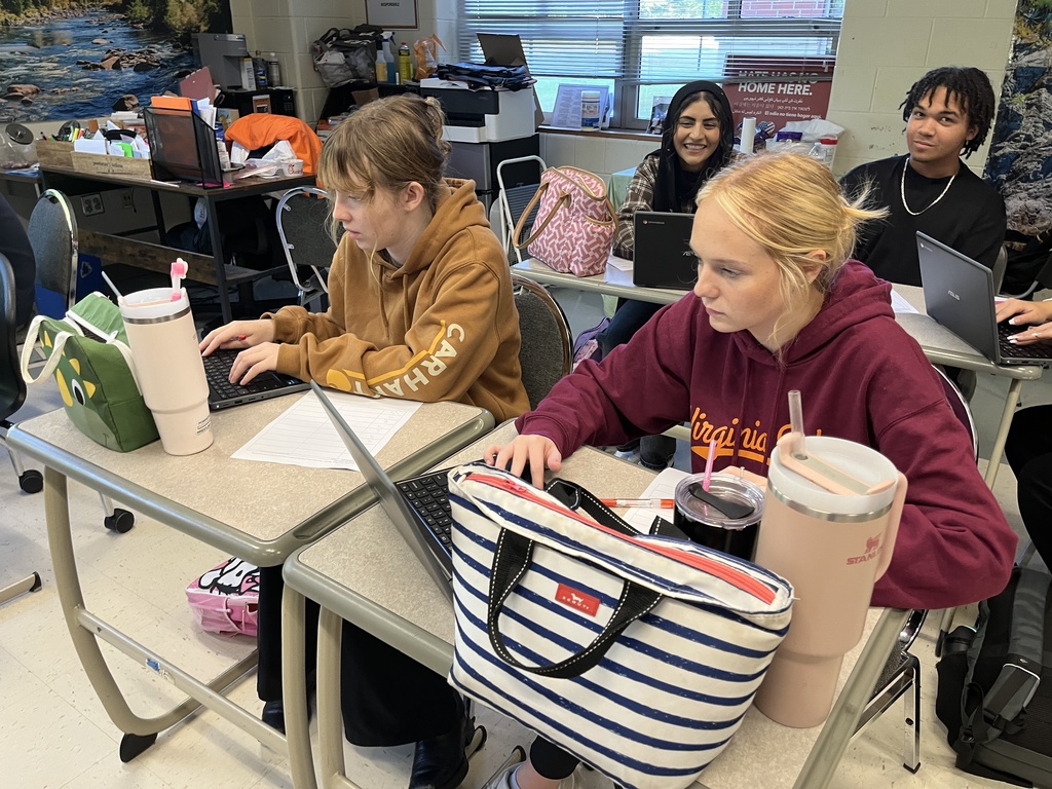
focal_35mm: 26
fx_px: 790
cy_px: 394
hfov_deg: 67.3
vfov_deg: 53.1
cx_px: 526
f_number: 1.6
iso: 200
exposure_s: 1/60
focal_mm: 5.1
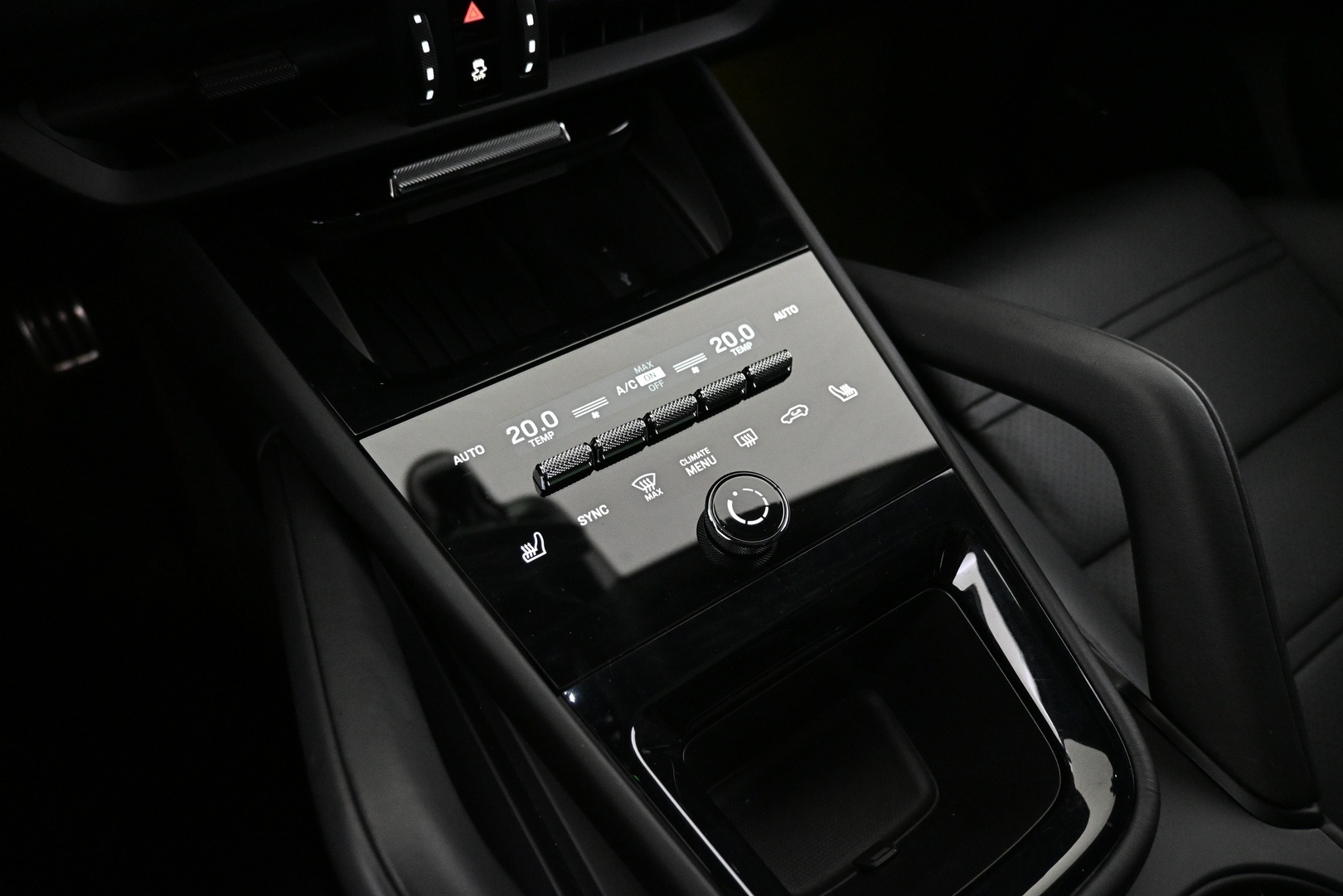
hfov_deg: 73.7
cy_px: 448
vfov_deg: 53.1
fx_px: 895
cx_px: 672
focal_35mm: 24
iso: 4000
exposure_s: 1/40
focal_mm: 16
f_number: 3.5
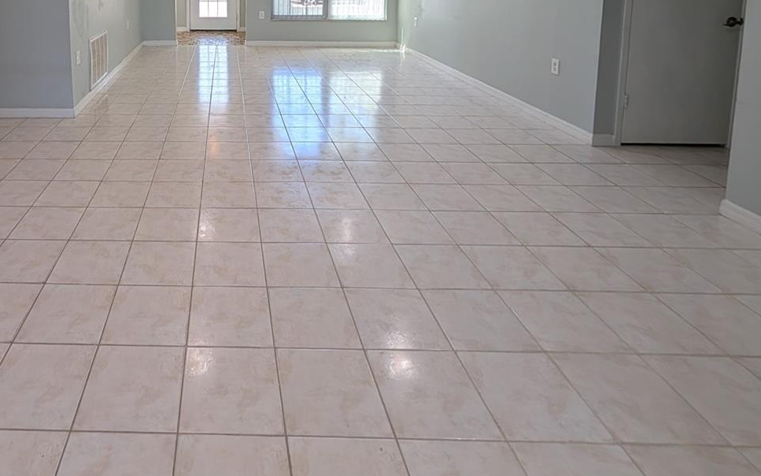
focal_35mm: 21
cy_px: 9
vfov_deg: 48.1
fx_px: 435
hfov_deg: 77.6
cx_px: 213
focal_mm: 2.02
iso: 53
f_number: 1.7
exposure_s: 1/188
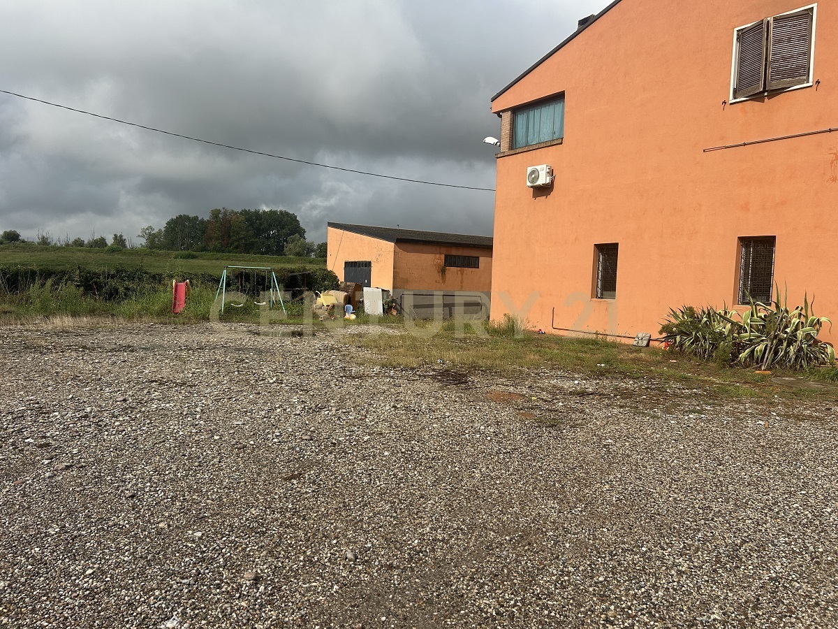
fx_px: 629
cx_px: 419
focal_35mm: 26
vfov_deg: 53.1
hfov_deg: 67.3
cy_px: 314
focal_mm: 5.7
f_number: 1.5
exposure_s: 1/6993
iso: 50
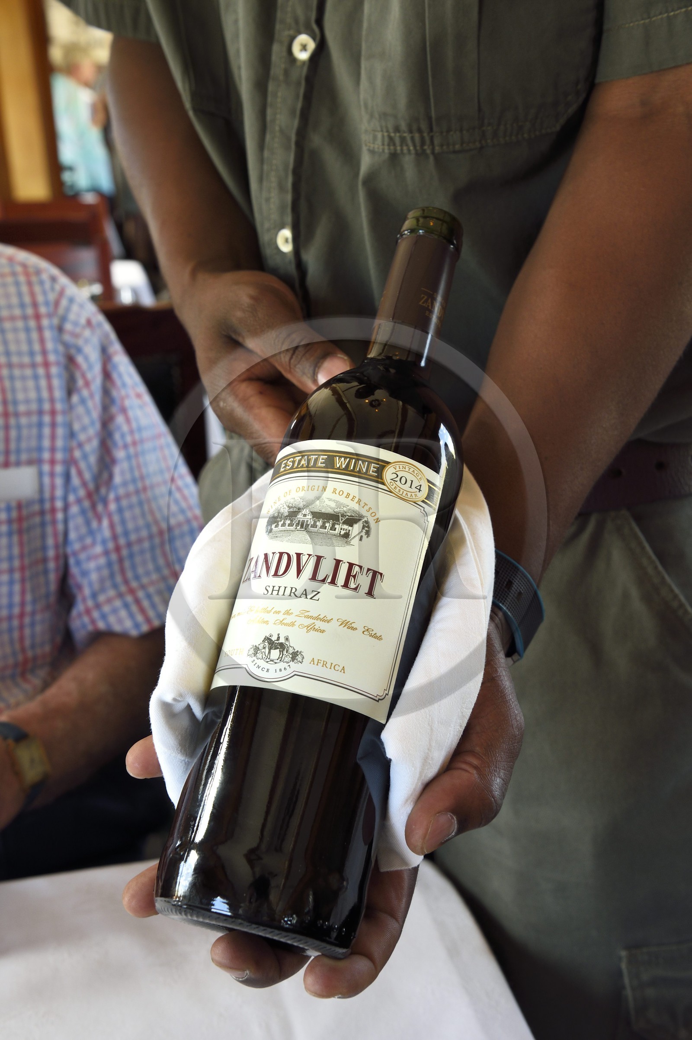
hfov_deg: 29.2
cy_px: 520
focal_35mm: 46
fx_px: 1327
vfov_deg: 42.8
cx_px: 346
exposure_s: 1/60
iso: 800
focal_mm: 46
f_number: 10
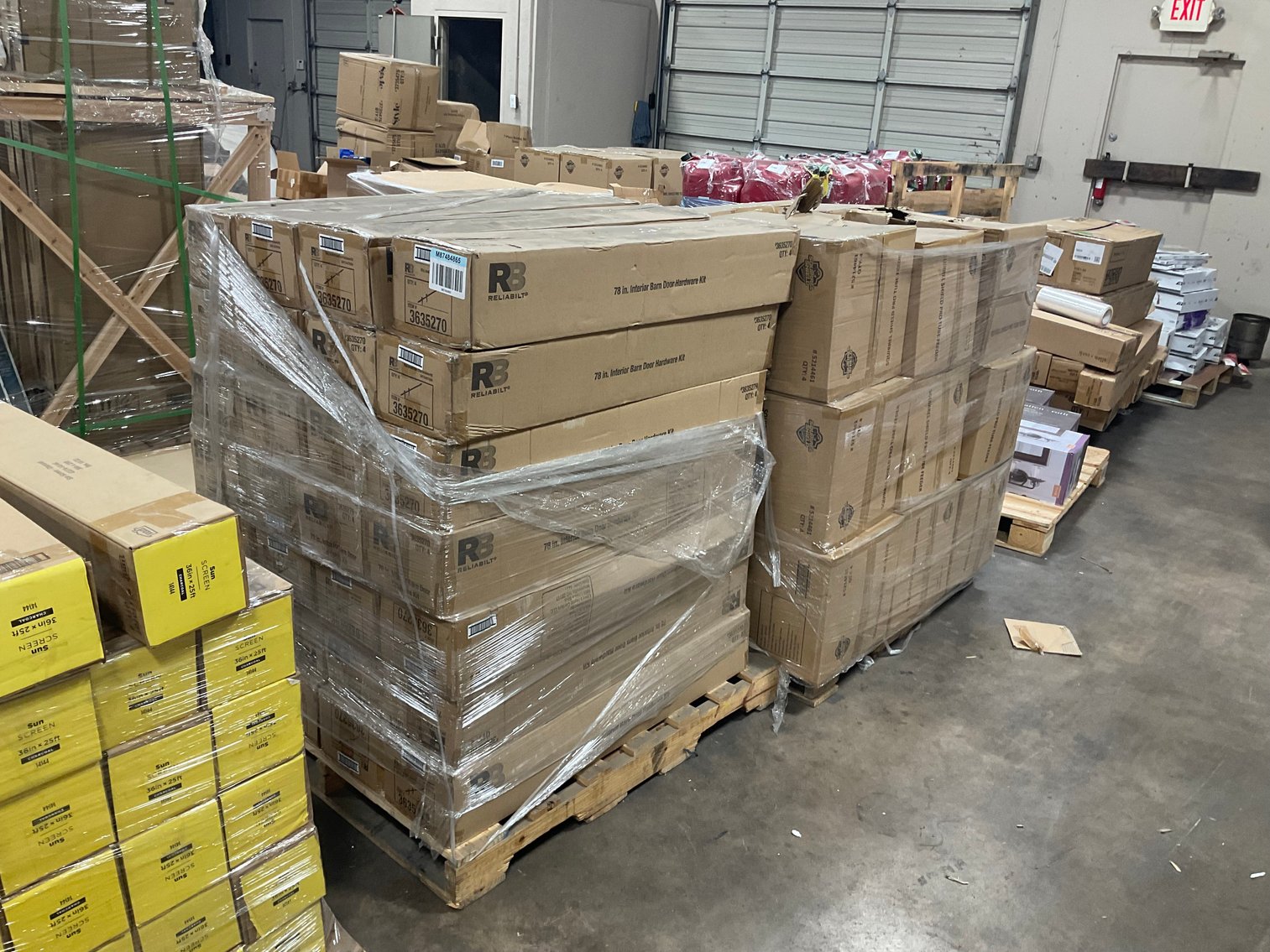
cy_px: 476
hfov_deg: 61.7
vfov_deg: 48.2
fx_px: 1064
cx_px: 635
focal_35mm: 29
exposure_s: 1/60
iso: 100
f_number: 1.8
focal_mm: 3
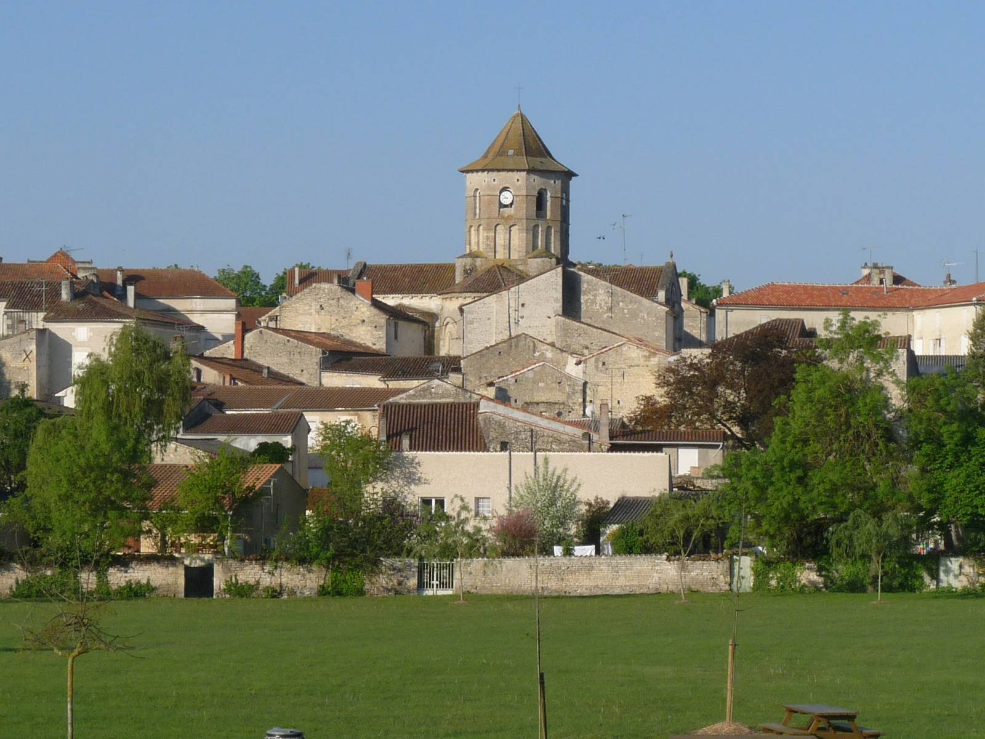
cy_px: 370
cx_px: 492
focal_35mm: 123
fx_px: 3500
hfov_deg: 16.0
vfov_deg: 12.0
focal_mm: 12.4
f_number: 6.3
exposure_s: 1/400
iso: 100
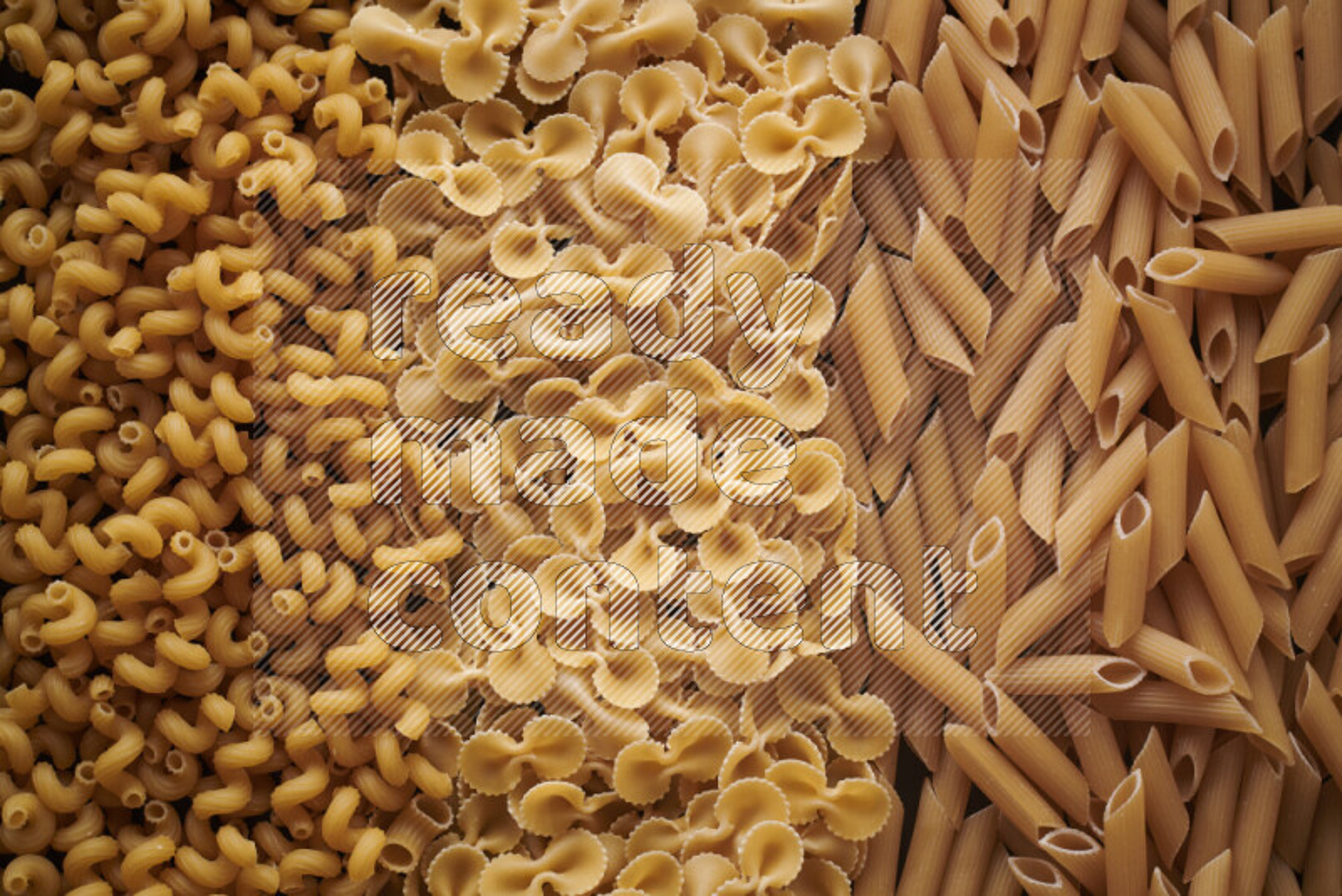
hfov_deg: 39.6
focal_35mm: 50
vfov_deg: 27.0
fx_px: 1864
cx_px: 671
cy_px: 448
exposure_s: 1/100
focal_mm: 50
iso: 160
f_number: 8
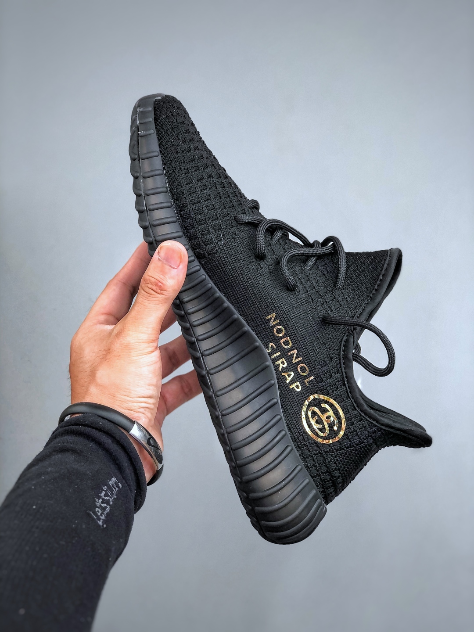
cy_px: 316
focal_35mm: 57
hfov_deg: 25.7
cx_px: 237
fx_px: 1041
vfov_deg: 33.8
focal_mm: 6.6
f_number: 2.8
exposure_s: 1/33
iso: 20
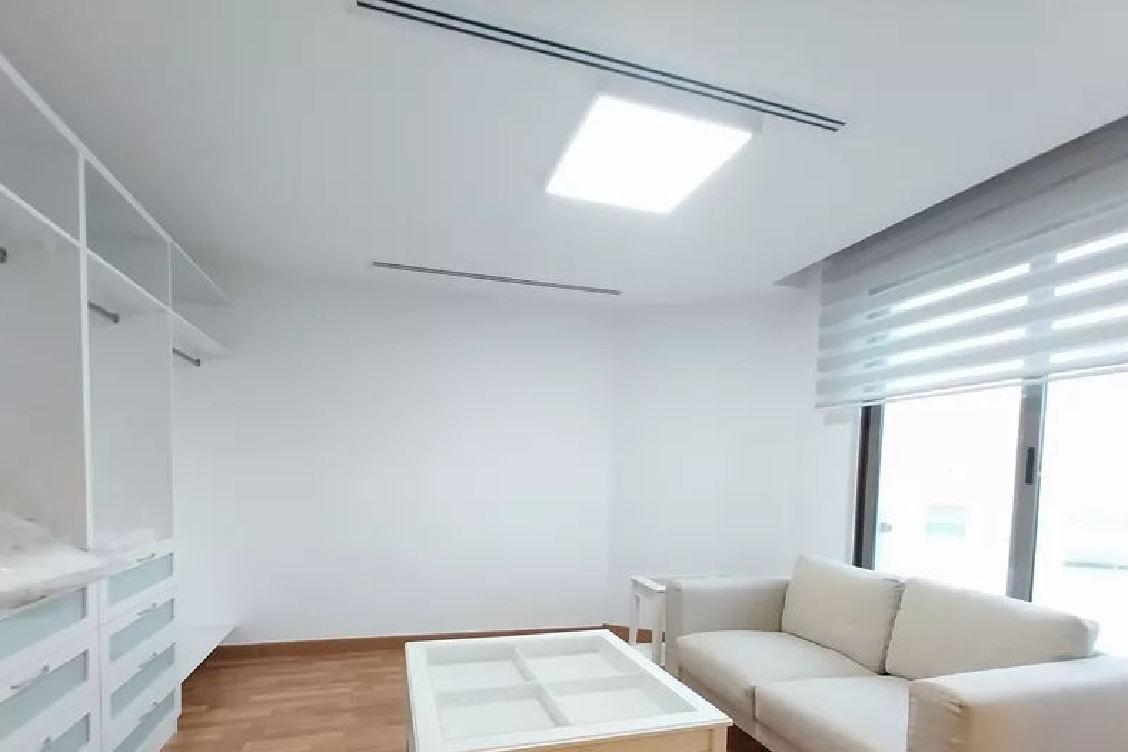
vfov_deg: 71.7
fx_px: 501
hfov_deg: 96.7
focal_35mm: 16
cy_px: 499
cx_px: 558
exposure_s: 1/50
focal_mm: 1.3
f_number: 2.2
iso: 161
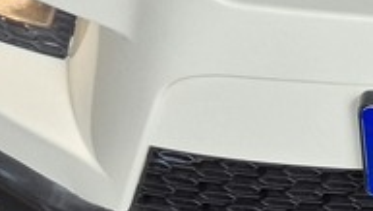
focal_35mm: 133
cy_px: -484
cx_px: 673
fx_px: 1317
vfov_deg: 7.6
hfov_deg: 14.2
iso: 100
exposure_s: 1/180
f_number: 1.8
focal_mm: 5.4
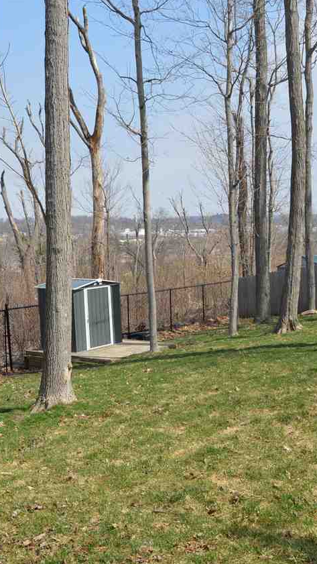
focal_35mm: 43
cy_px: 283
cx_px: 239
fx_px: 643
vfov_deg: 47.4
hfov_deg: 27.3
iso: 100
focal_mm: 18
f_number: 8
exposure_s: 1/250
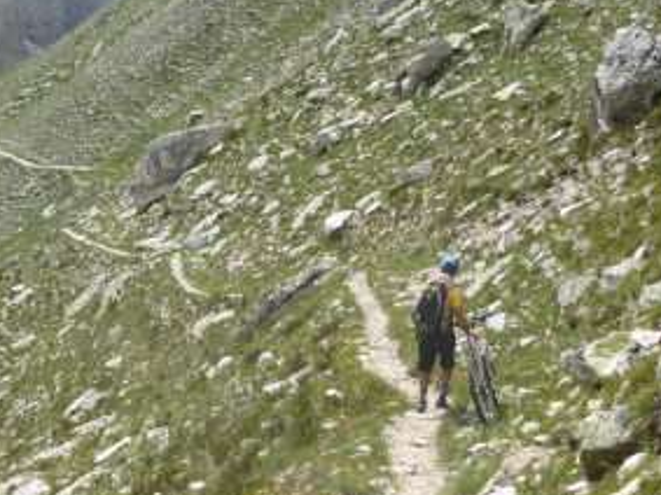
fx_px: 1451
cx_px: 117
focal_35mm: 76
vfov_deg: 19.4
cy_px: 258
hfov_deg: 25.2
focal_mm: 7.4
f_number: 3.9
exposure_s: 1/800
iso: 100
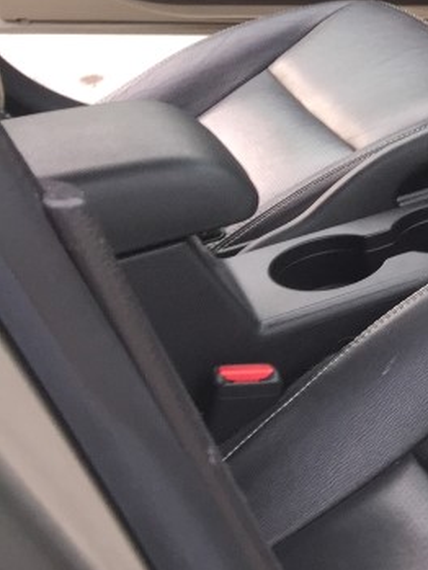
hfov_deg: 14.6
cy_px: 21
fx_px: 1400
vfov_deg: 22.3
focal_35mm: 85
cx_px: 835
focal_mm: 4.15
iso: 50
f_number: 2.2
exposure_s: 1/120
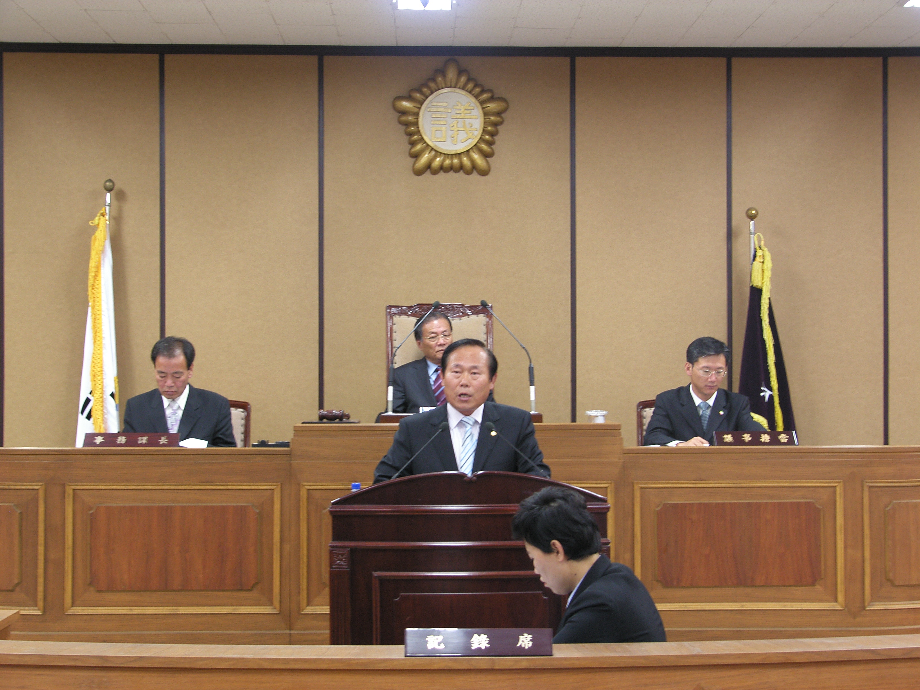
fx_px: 1860
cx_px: 460
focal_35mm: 70
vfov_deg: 21.0
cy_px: 345
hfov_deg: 27.8
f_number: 3.2
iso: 100
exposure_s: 1/8
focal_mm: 18
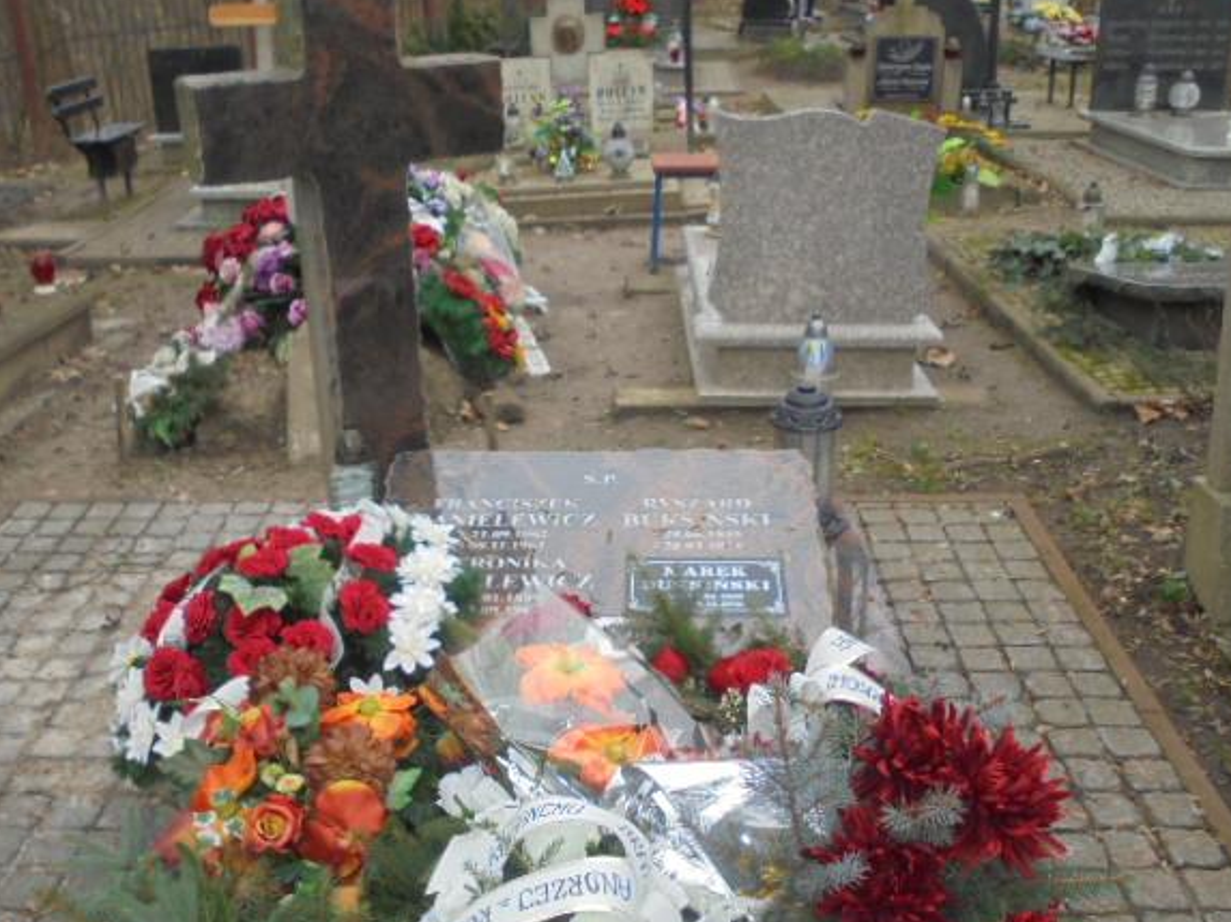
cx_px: 567
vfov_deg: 37.7
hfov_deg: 49.0
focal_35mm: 38
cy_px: 464
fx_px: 1350
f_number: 4
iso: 100
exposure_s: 1/60
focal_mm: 6.1
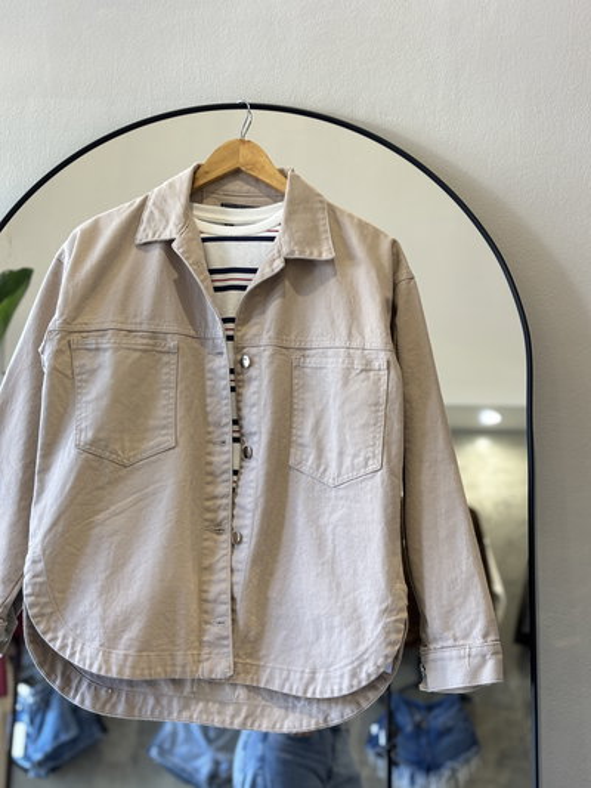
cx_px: 296
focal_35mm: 52
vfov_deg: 36.8
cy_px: 394
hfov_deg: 28.0
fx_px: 1183
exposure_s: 1/50
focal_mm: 5.96
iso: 100
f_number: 1.6
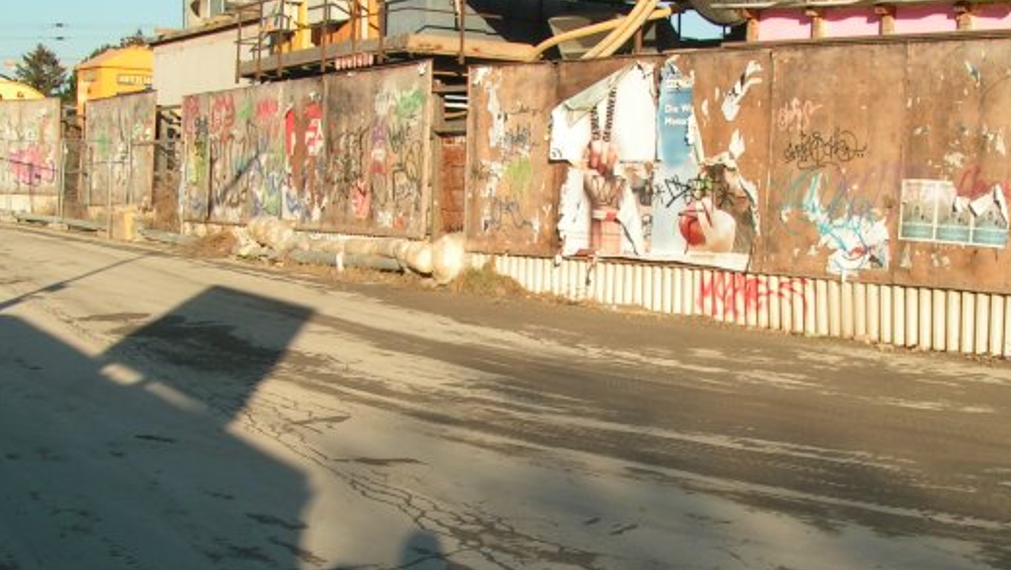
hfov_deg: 48.3
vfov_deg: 28.3
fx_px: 1126
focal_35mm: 42
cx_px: 511
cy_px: 216
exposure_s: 1/250
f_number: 5.6
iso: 50
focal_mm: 5.8
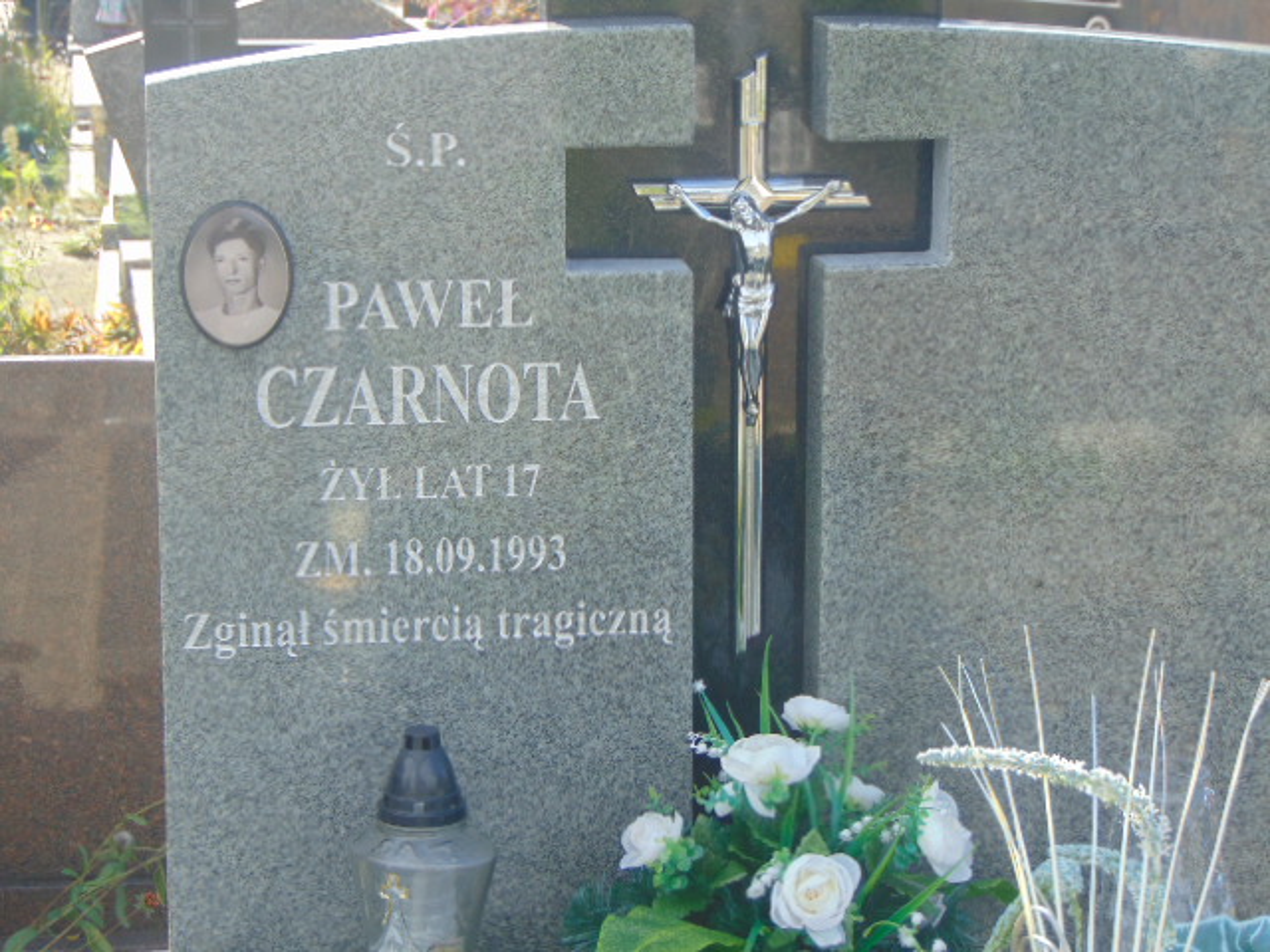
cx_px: 635
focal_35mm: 108
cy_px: 476
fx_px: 3962
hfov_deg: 18.2
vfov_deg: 13.7
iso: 80
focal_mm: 19.4
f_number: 3.9
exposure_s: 1/200
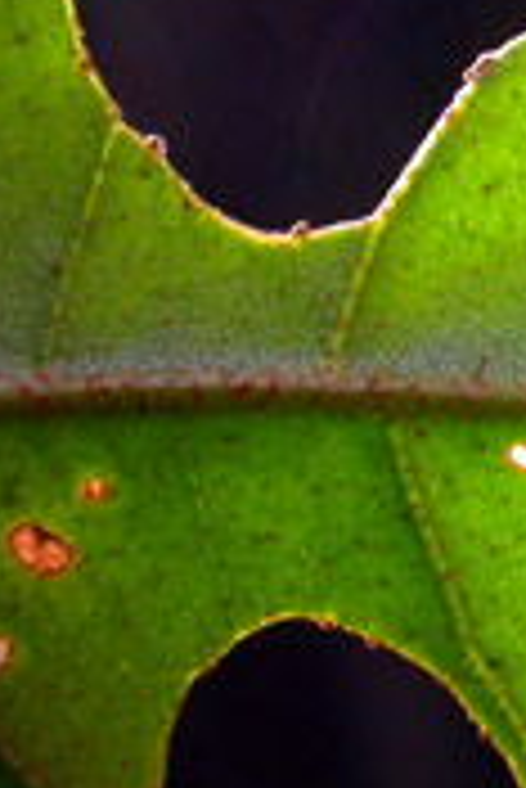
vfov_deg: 11.1
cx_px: 877
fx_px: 4046
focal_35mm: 185
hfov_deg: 7.3
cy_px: 356
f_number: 5
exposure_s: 1/63.6
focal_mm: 16.2
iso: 100
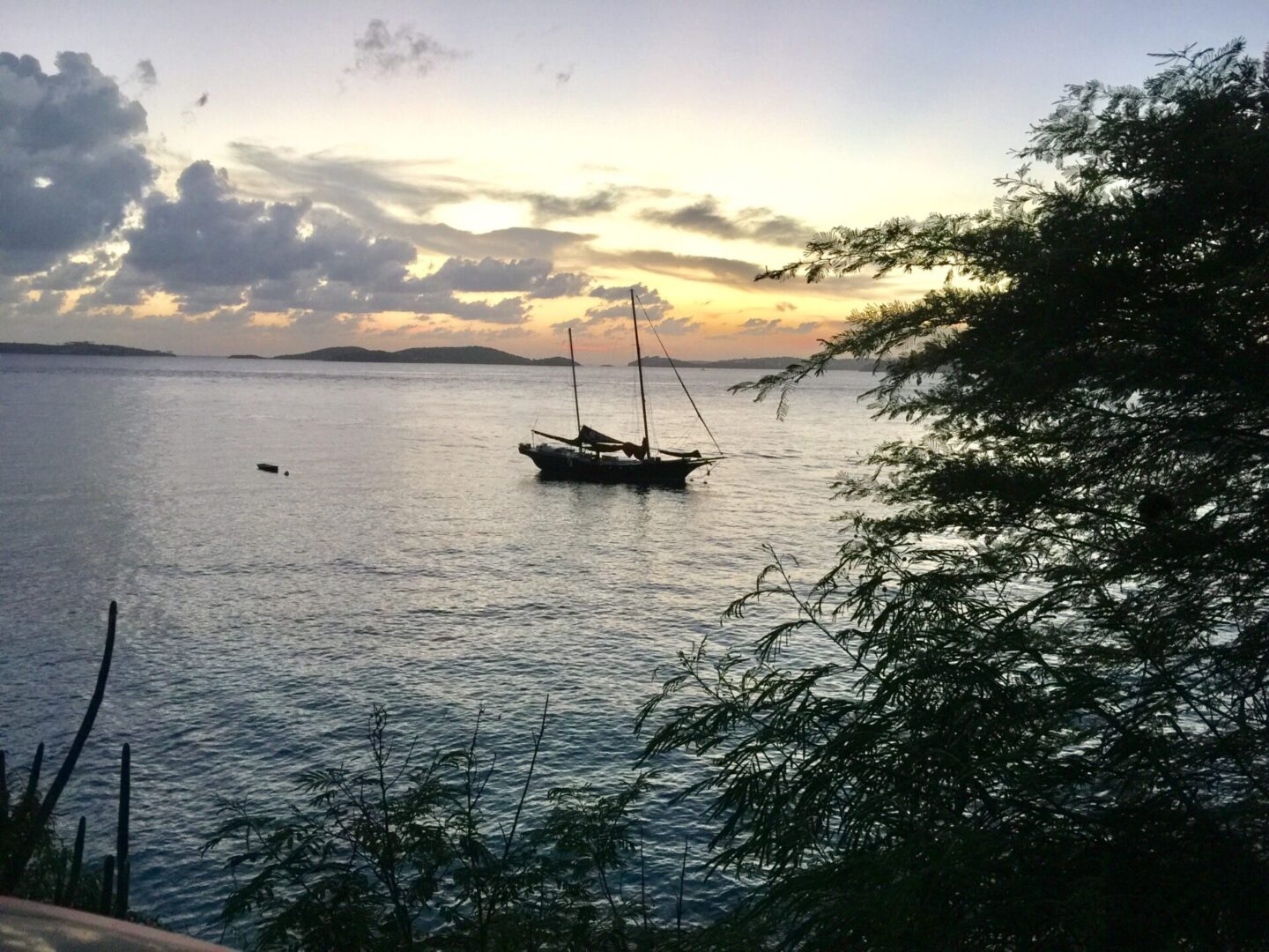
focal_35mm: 29
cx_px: 634
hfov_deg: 61.7
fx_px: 1063
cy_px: 476
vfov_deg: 48.2
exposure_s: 1/15
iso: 50
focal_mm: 4.15
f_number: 2.2
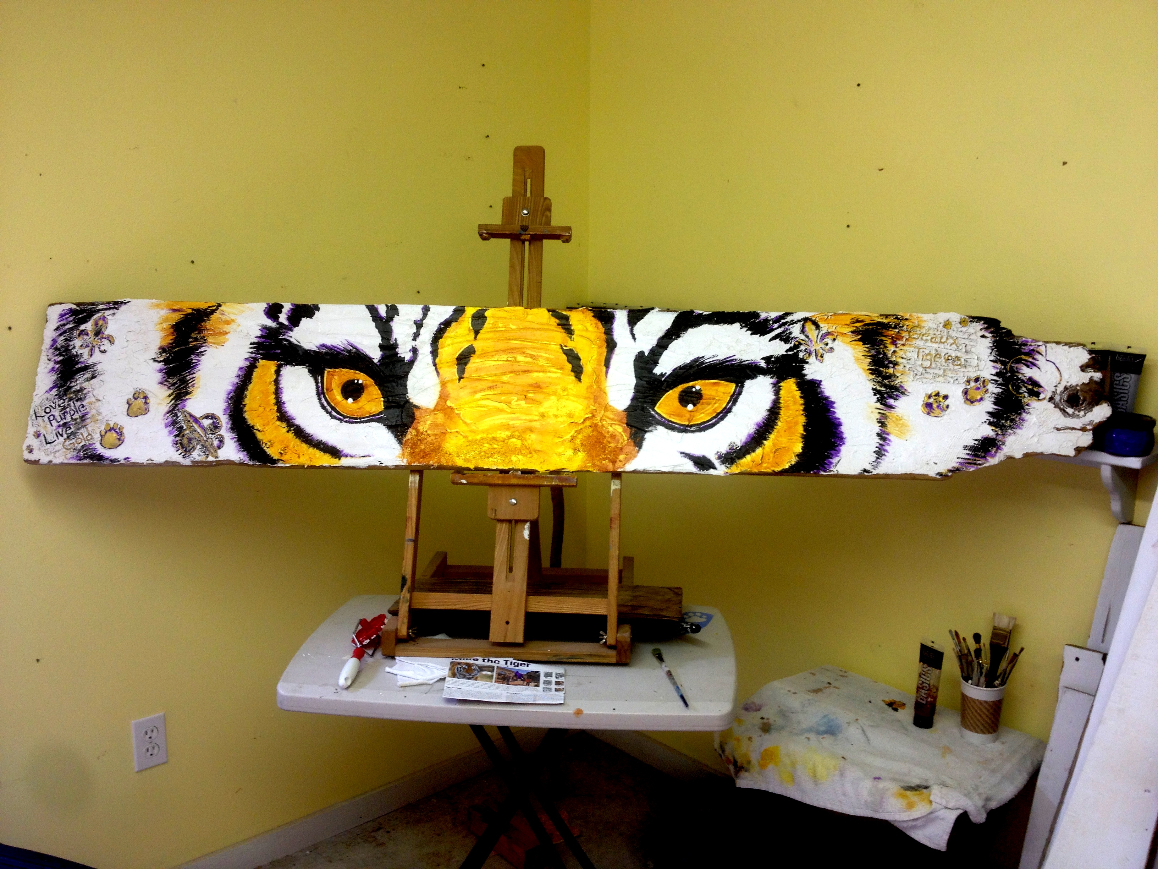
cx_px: 579
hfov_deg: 52.6
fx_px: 1171
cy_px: 434
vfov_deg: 40.7
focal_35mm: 35
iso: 50
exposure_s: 1/30
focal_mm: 4.28
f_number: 2.4
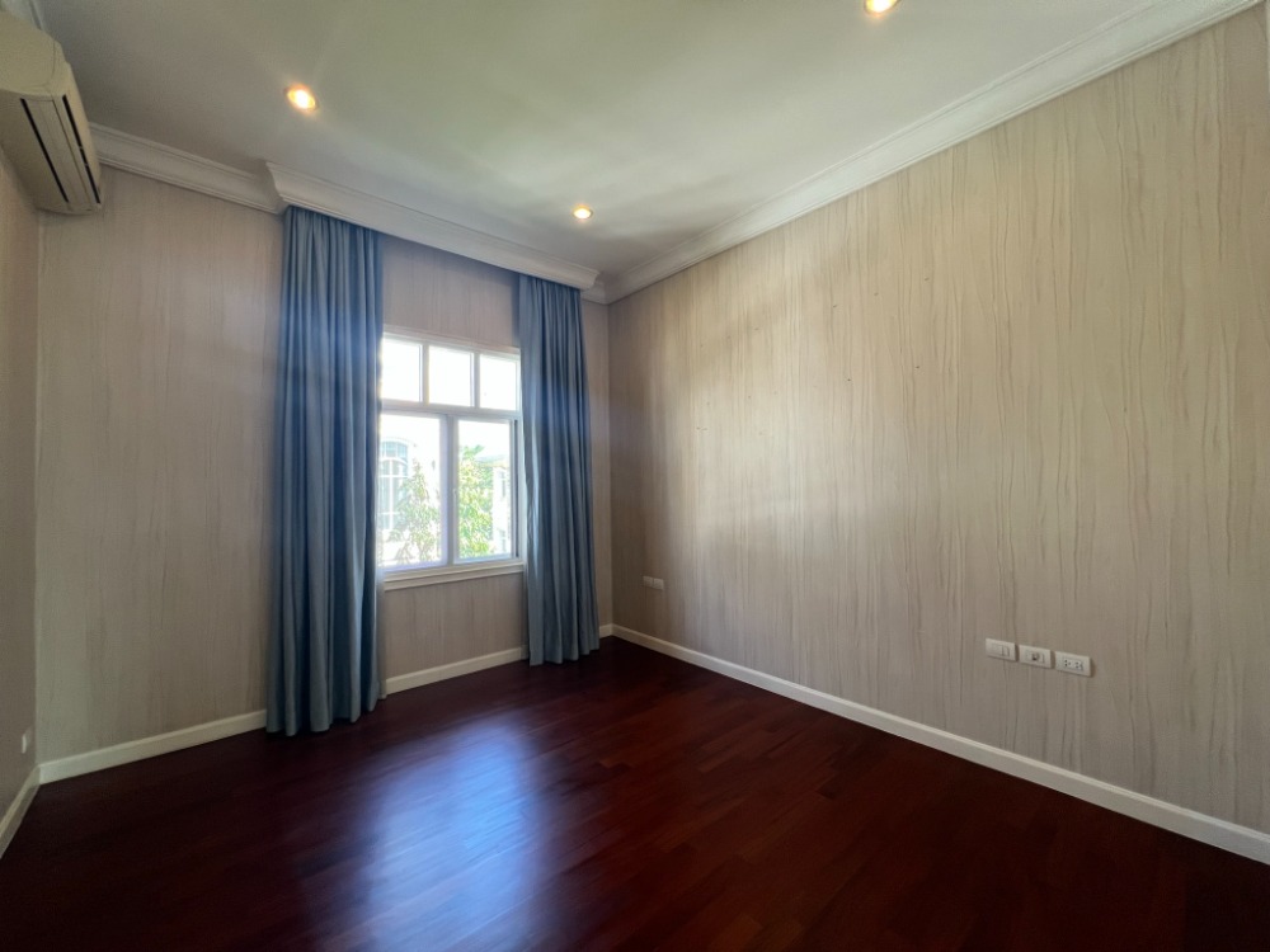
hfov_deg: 106.2
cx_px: 635
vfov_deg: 89.9
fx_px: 477
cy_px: 476
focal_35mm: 13
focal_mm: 1.57
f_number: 1.8
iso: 64
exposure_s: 1/100
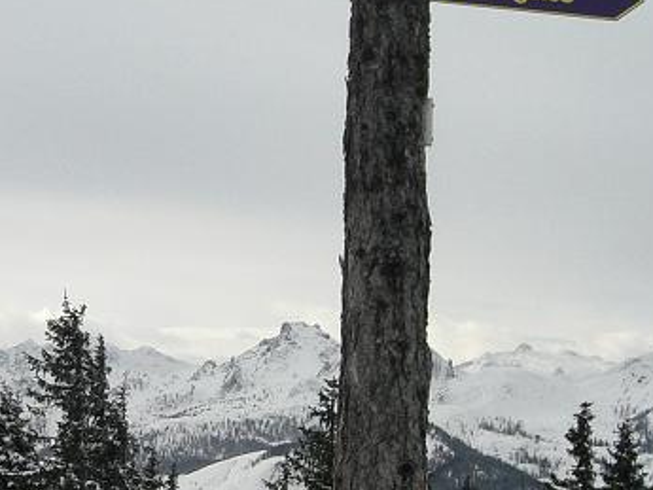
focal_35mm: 88
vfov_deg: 16.7
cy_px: 333
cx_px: 104
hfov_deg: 21.9
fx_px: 1661
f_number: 4.4
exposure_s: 1/800
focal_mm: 6.3
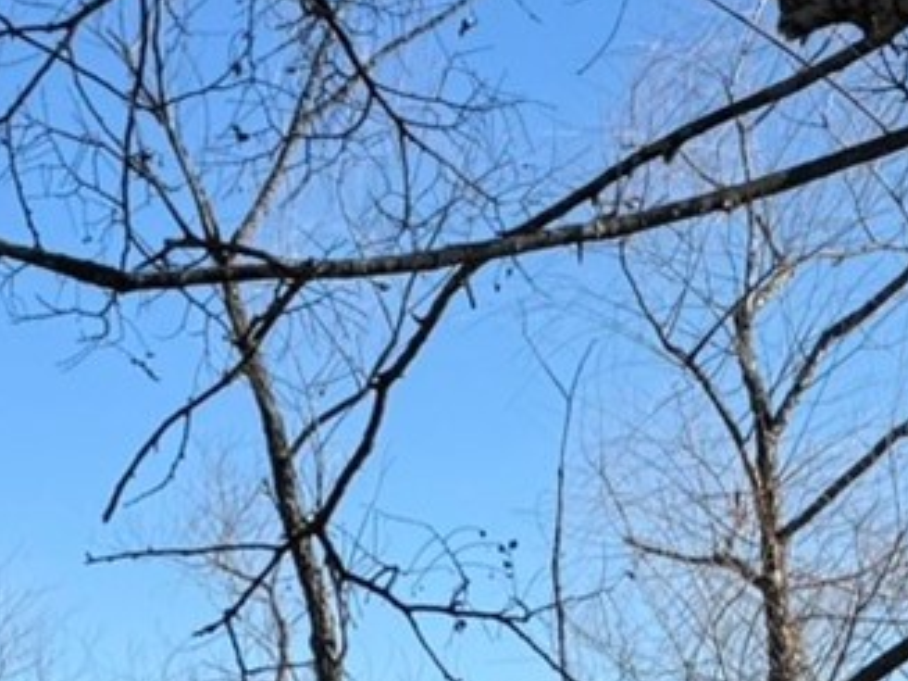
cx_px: 766
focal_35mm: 141
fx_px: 3697
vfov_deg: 10.1
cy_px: 1056
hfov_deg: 13.9
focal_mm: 6.76
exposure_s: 1/3413
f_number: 1.78
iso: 80
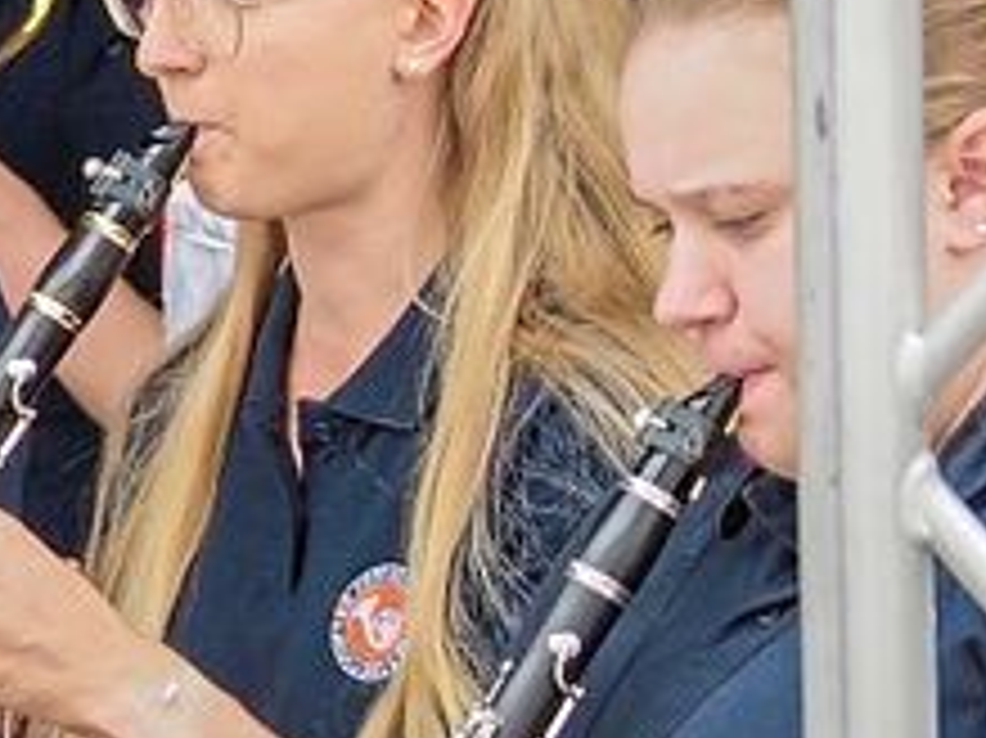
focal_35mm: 549
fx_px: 15629
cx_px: -806
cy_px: 198
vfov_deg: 2.7
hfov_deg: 3.6
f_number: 4.5
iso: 800
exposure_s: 1/640
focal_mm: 75
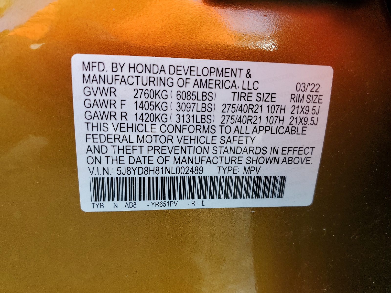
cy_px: 146
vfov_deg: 53.1
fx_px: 294
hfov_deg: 67.3
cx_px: 196
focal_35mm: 26
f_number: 1.5
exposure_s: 1/270
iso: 50
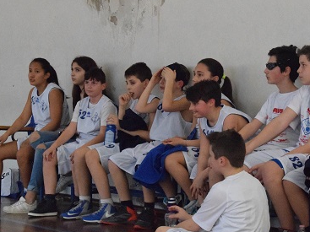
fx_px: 1162
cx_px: 201
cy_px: 112
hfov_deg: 15.2
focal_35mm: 130
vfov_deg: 11.4
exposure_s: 1/640
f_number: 13
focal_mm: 55
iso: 12800
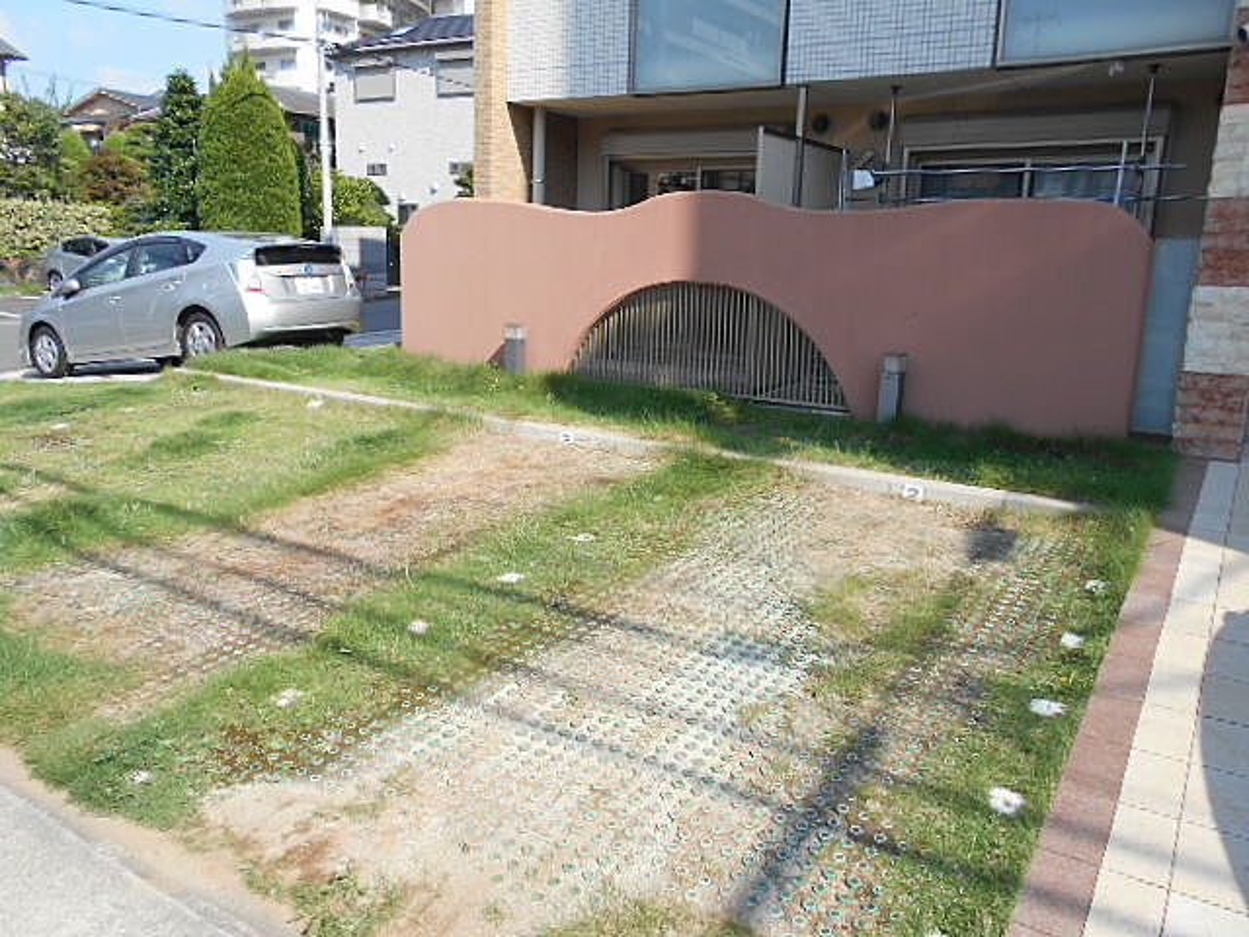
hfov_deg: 67.3
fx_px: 938
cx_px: 624
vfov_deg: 53.1
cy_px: 468
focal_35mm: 26
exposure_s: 1/640
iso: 80
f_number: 3.2
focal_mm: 4.6
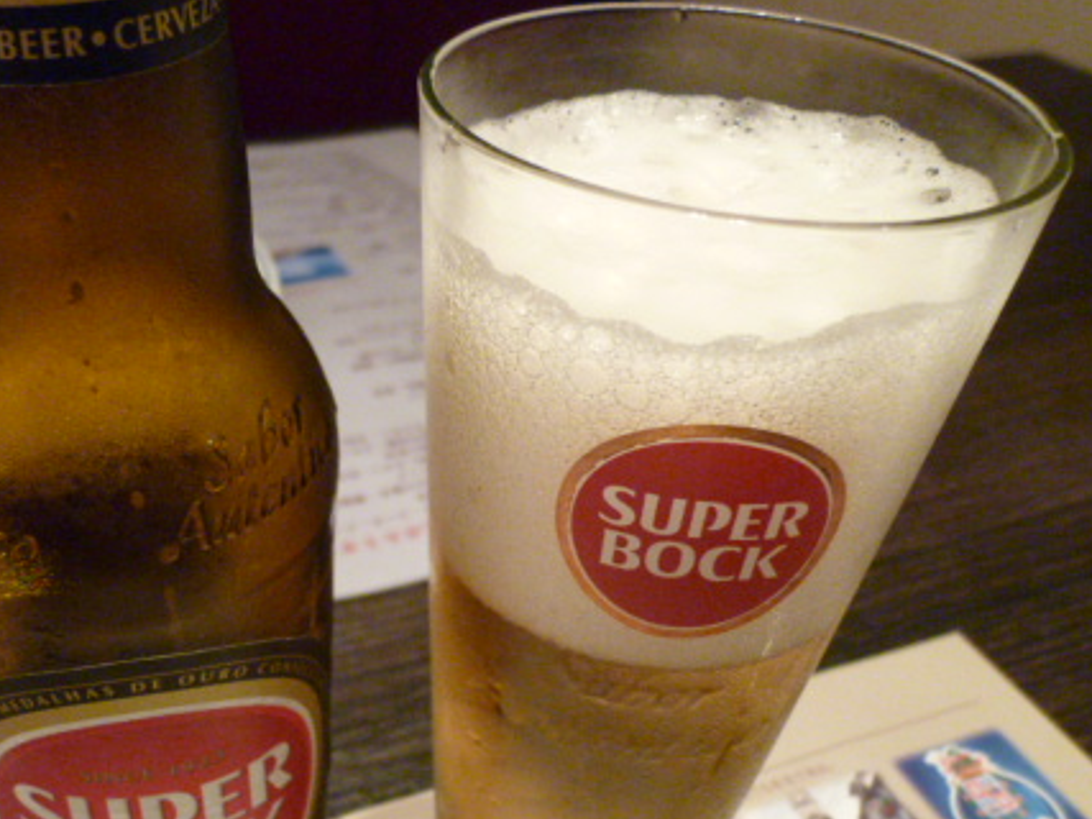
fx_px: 1135
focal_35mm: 36
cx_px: 368
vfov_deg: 39.4
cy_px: 514
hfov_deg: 50.5
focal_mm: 4.3
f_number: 2.2
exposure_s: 1/13
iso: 400
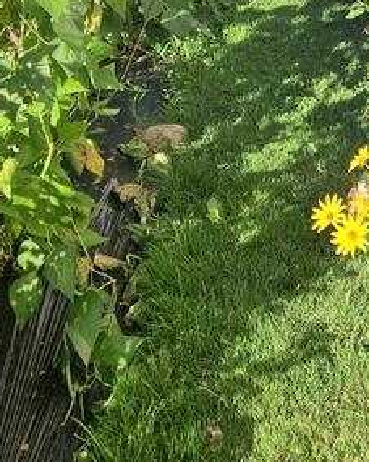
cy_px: -84
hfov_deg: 23.9
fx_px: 860
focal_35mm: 63
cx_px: 280
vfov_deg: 26.8
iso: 25
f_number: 1.8
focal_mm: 5.4
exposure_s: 1/2005
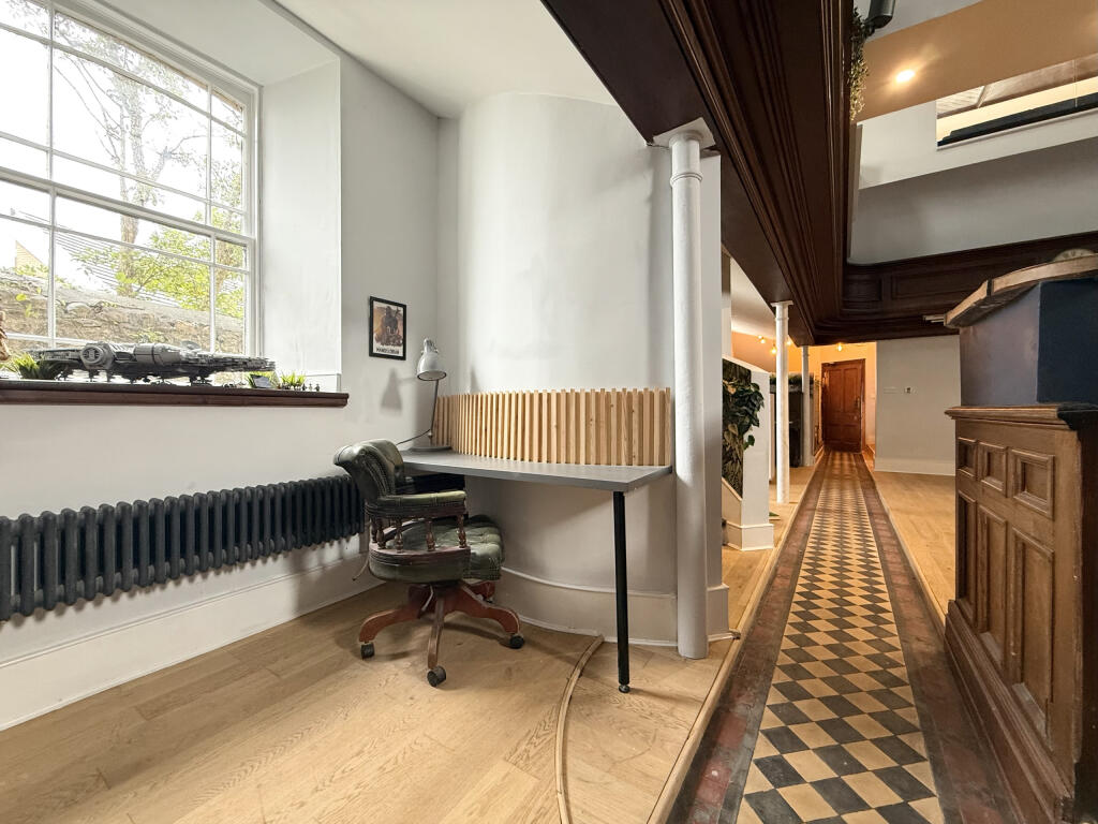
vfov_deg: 85.7
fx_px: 444
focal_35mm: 14
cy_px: 412
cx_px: 549
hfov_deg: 102.1
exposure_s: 1/50
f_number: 2.2
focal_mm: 2.22
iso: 200
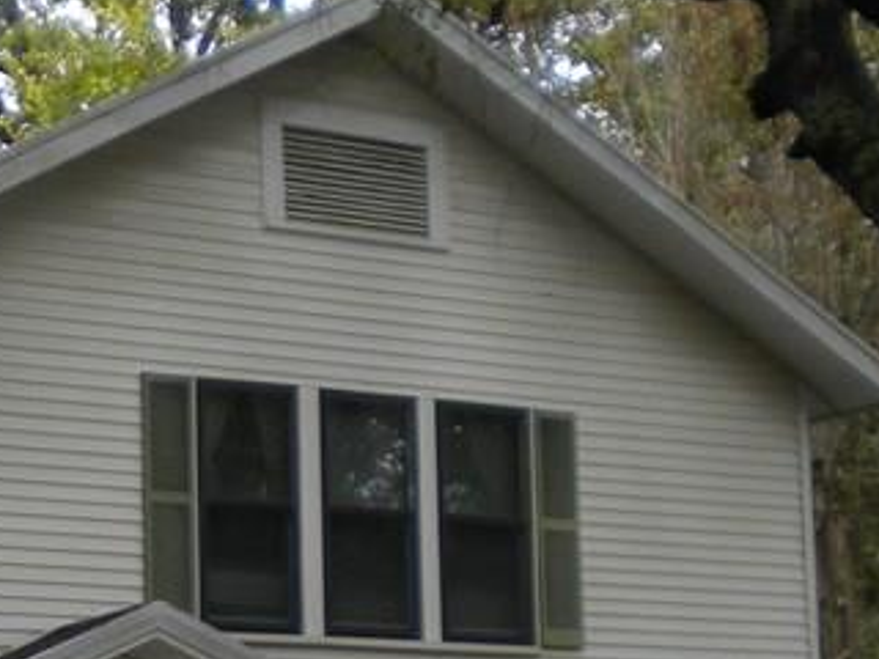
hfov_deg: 16.5
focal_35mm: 112
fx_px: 2844
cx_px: -283
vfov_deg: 13.0
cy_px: 689
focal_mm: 6.3
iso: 80
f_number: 3.1
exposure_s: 1/196
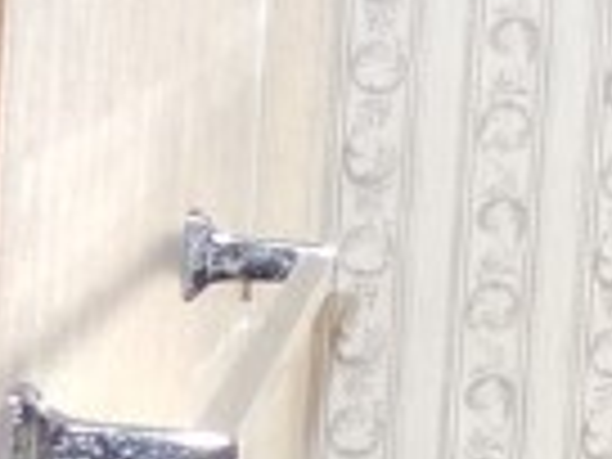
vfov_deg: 8.6
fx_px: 3059
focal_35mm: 173
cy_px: 333
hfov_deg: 8.3
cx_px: 2196
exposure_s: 1/30
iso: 200
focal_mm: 4
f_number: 3
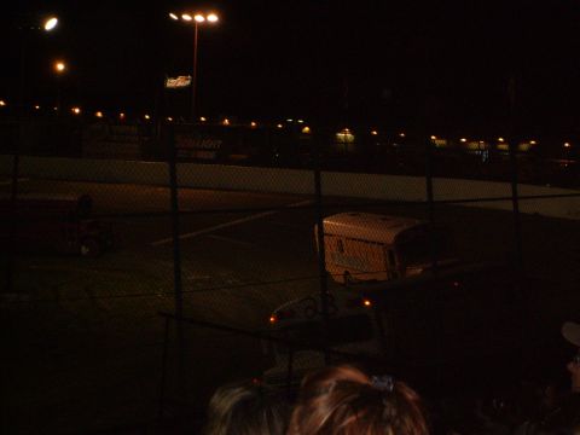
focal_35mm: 106
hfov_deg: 18.5
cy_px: 218
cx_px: 290
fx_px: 1776
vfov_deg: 14.0
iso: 240
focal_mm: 17.4
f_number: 4.9
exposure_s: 1/90
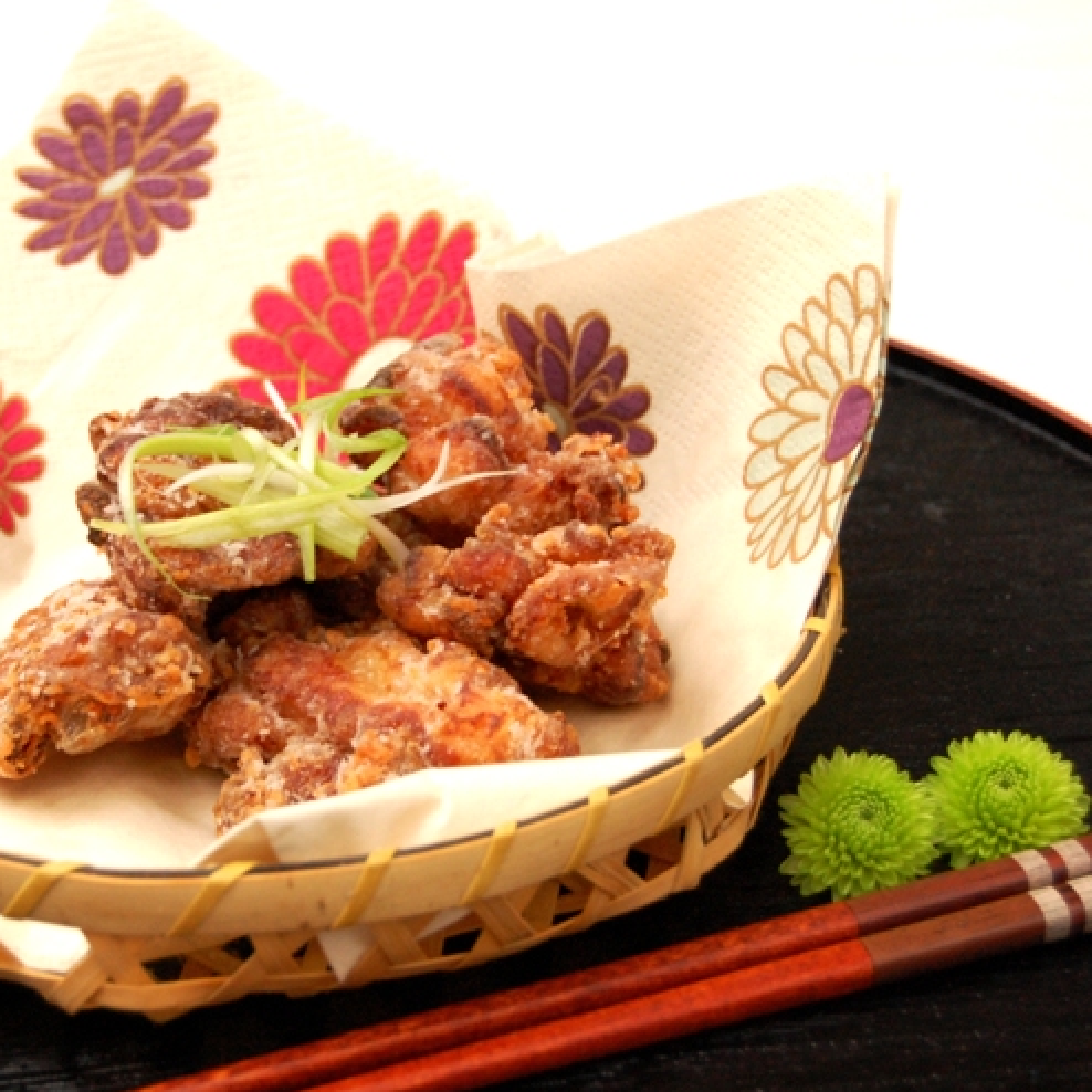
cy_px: 548
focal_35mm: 97
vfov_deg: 17.9
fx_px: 3462
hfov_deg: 17.9
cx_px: 345
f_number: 6.3
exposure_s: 1/8
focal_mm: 50
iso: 800
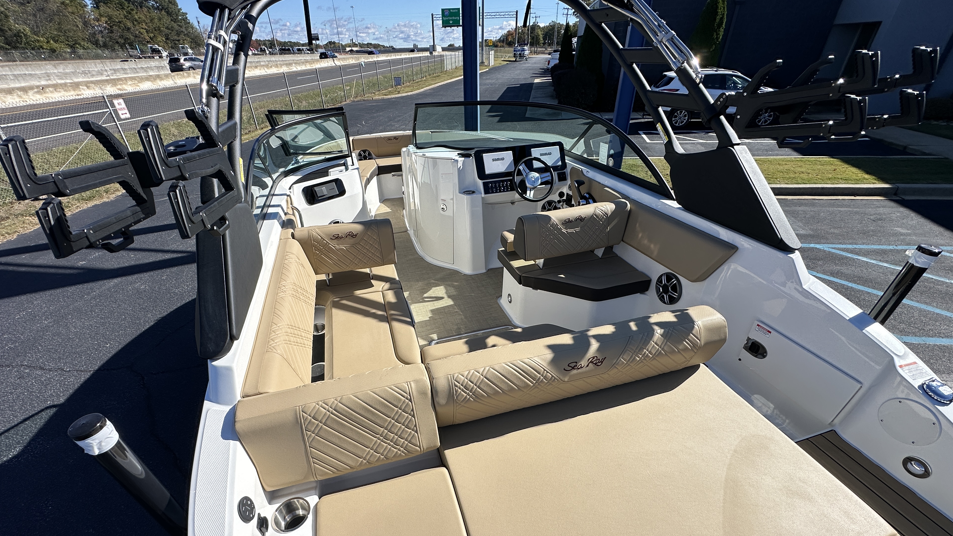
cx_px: 466
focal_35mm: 16
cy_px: 324
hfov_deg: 99.4
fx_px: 404
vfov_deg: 66.4
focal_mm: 2.22
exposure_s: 1/1770
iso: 50
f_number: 2.2
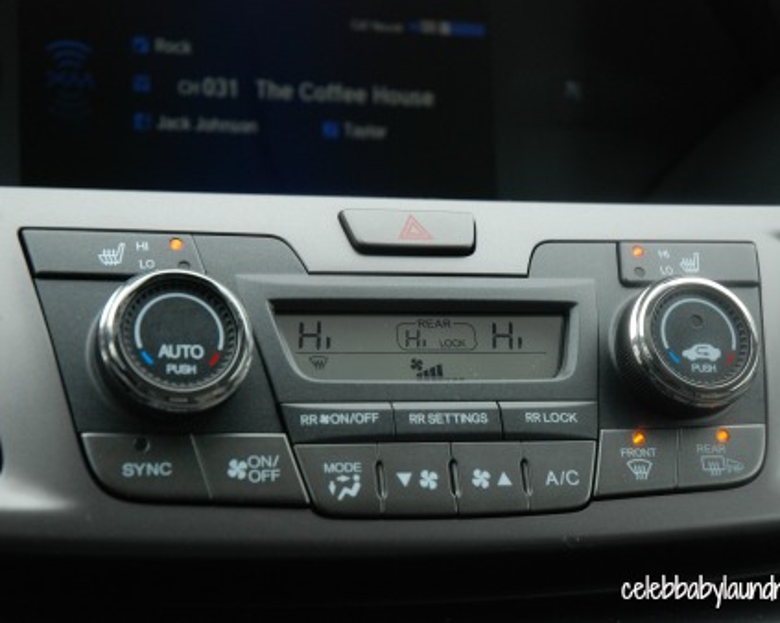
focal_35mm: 85
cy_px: 311
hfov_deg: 22.5
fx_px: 1961
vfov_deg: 18.1
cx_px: 396
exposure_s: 1/125
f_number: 4.5
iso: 400
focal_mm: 50
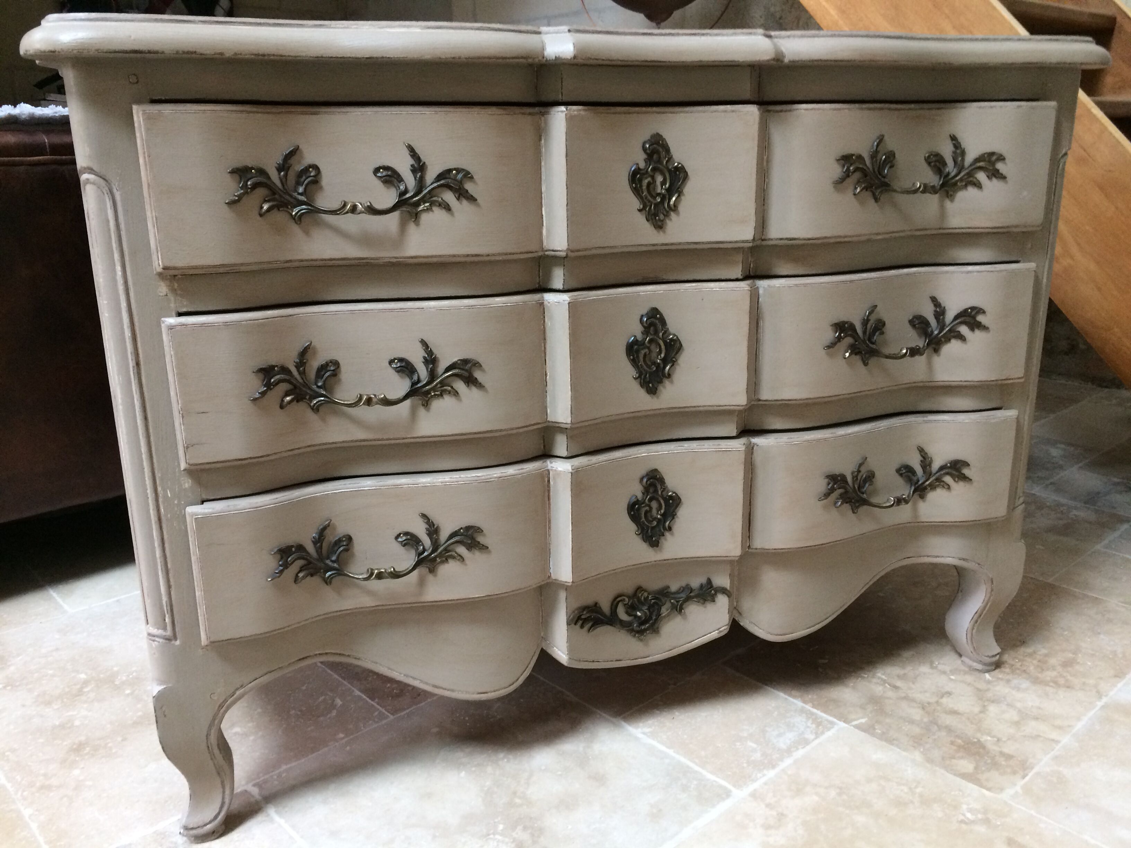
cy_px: 424
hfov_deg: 61.7
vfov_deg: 48.2
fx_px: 948
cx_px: 566
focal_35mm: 29
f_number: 2.2
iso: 250
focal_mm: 4.15
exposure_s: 1/33
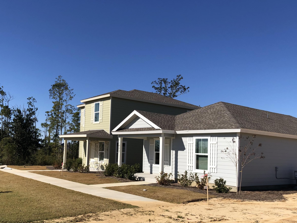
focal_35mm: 36
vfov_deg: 39.4
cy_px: 139
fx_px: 309
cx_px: 131
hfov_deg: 51.2
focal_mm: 4
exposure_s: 1/2667
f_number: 1.8
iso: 20
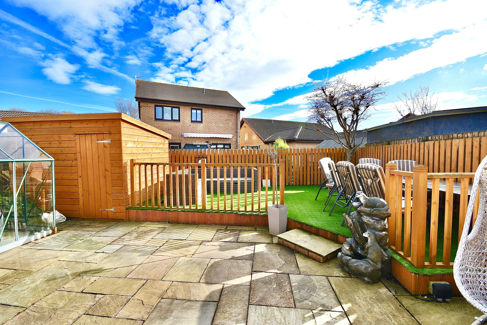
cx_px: 244
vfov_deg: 77.3
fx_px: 203
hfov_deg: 100.4
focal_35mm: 15
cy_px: 162
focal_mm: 10
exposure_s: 1/125
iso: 100
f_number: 8
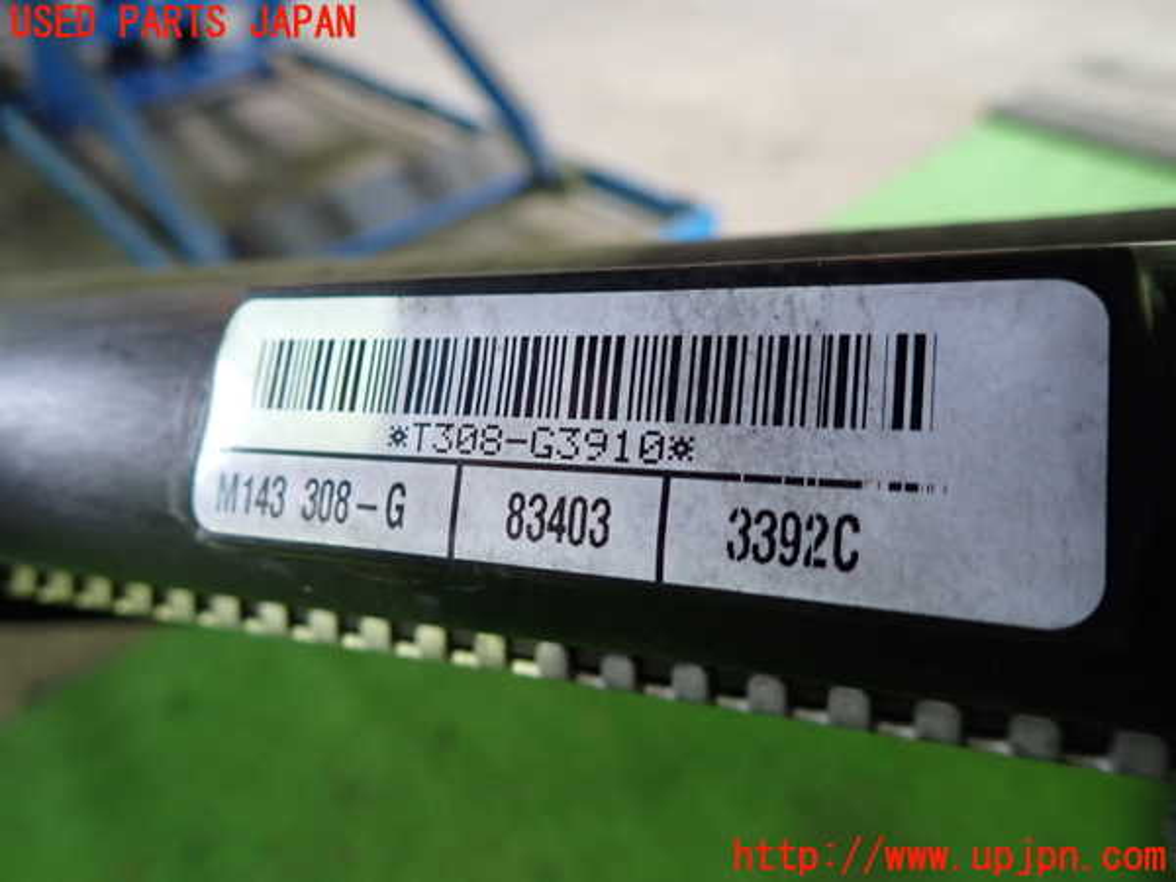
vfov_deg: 54.9
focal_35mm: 25
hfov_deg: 69.4
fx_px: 849
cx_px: 588
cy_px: 441
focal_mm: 4.5
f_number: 2
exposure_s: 1/30
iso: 400
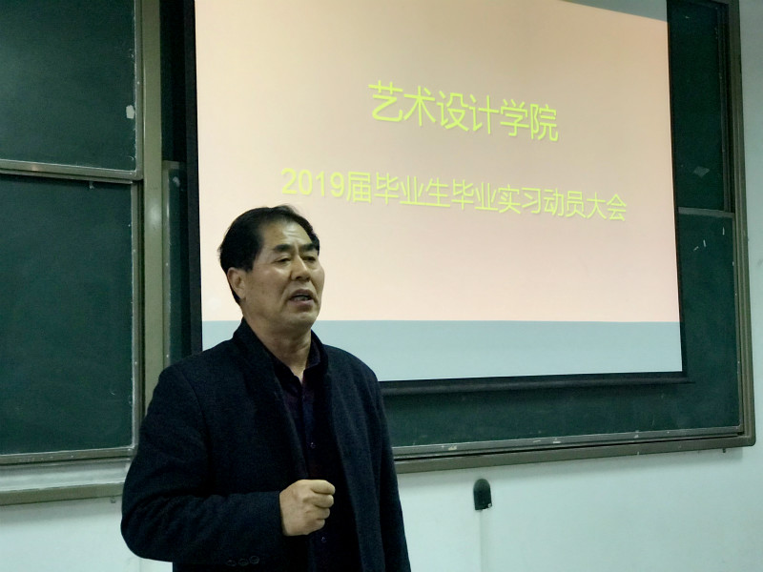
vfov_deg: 25.7
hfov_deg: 33.8
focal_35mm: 57
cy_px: 286
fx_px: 1256
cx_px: 382
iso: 125
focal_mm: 6.6
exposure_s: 1/50
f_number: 2.8
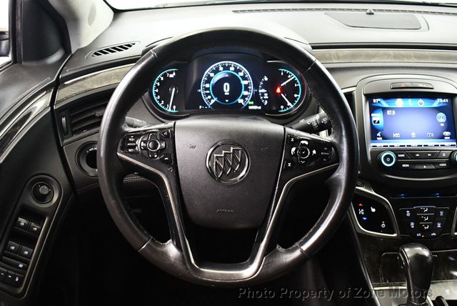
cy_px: 153
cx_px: 228
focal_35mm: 36
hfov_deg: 53.1
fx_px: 457
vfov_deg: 36.9
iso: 5000
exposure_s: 1/60
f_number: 3.5
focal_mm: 18
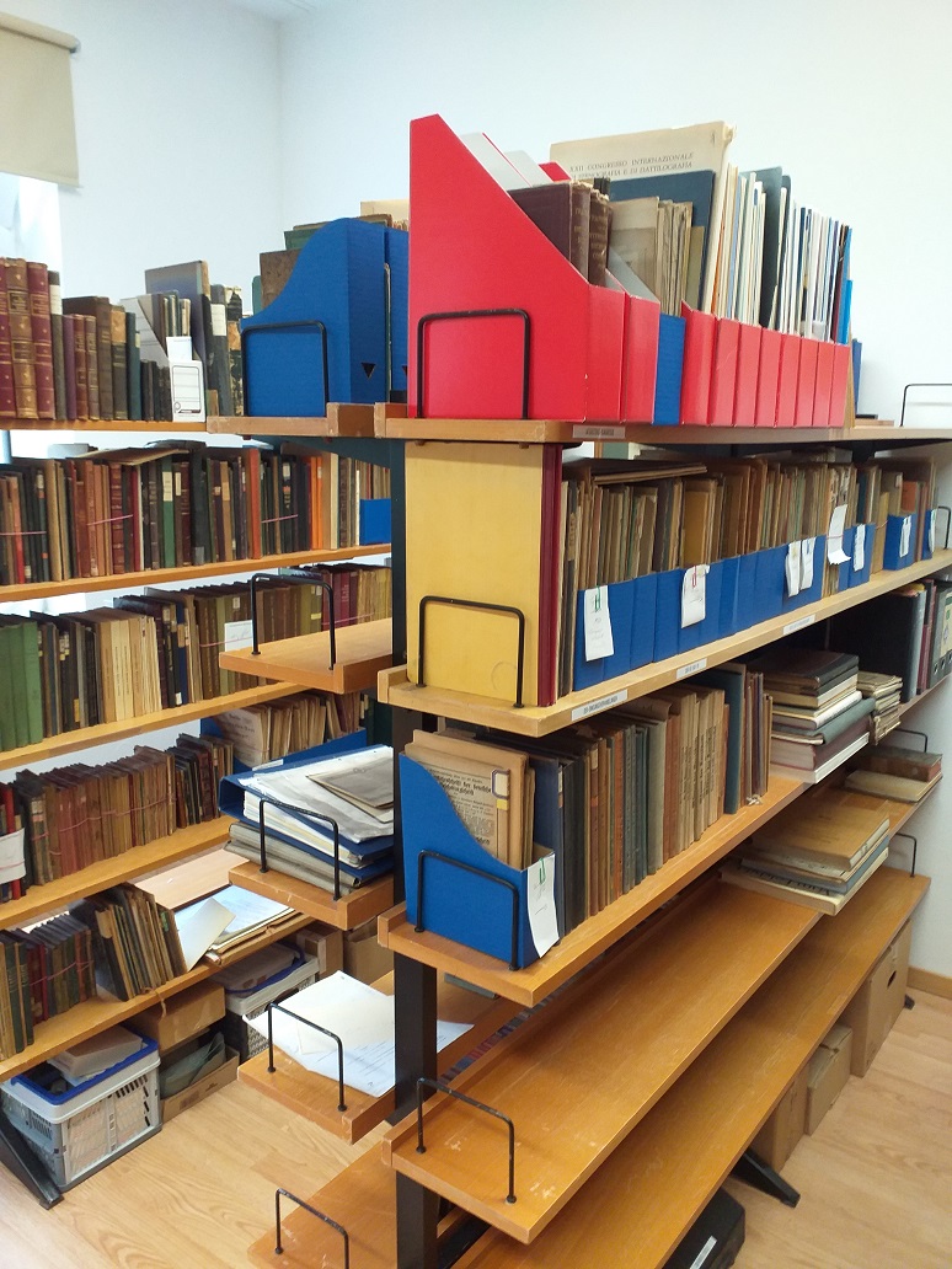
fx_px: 990
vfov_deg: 65.3
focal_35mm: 27
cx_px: 476
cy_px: 634
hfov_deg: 51.4
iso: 160
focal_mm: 3.6
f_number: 1.9
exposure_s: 1/50
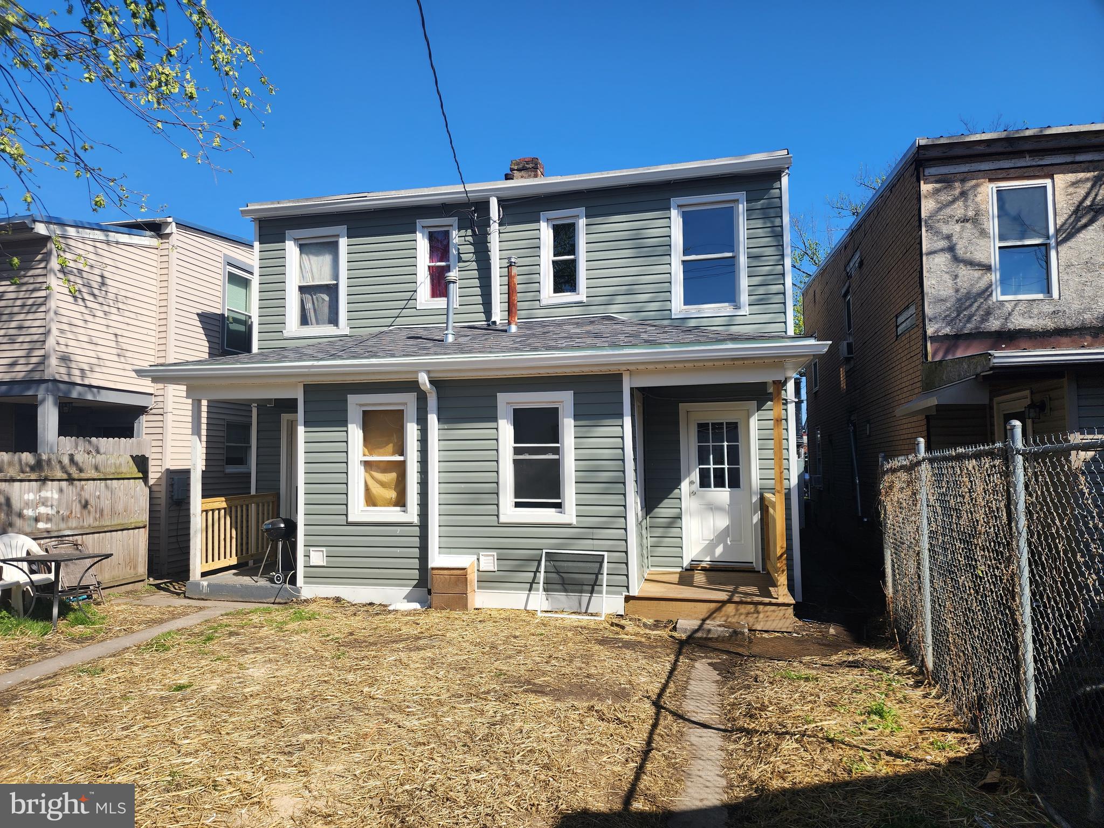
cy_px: 414
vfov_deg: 58.9
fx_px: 734
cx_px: 552
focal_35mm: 23
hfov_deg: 73.9
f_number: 1.8
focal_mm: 6.4
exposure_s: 1/838
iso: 12
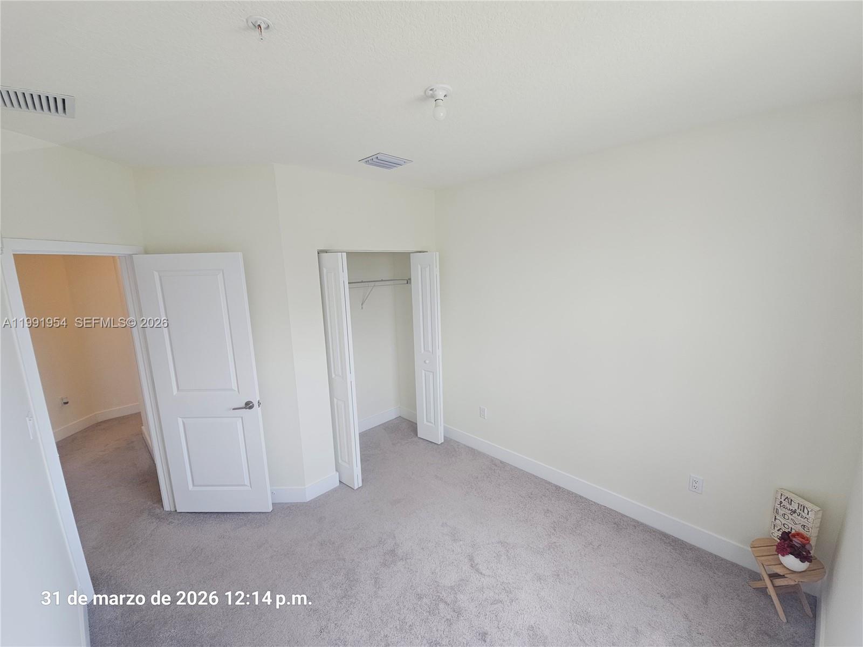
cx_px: 432
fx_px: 324
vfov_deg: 89.9
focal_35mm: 13
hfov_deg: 106.2
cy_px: 324
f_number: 2.2
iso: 50
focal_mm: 2.2
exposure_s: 1/60
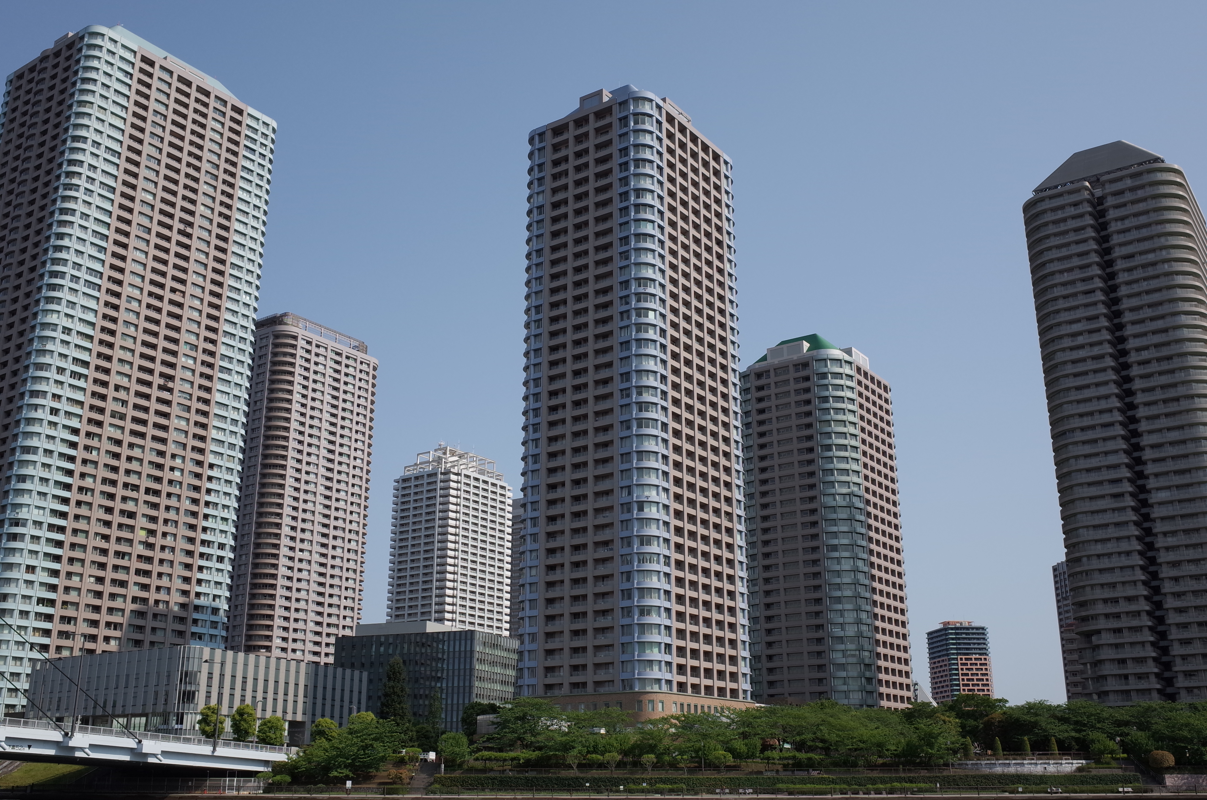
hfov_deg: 54.5
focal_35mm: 35
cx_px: 604
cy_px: 400
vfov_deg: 37.7
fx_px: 1171
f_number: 5.6
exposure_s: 1/640
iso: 100
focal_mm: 18.3
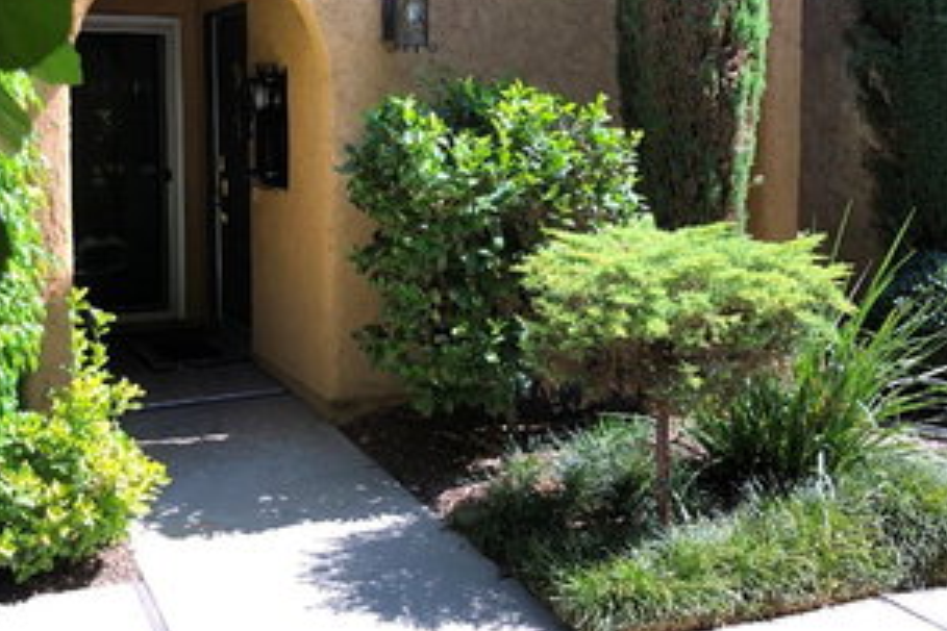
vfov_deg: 32.2
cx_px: 345
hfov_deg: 46.9
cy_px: 178
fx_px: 1078
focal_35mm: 41
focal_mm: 3.99
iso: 25
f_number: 1.8
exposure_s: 1/120
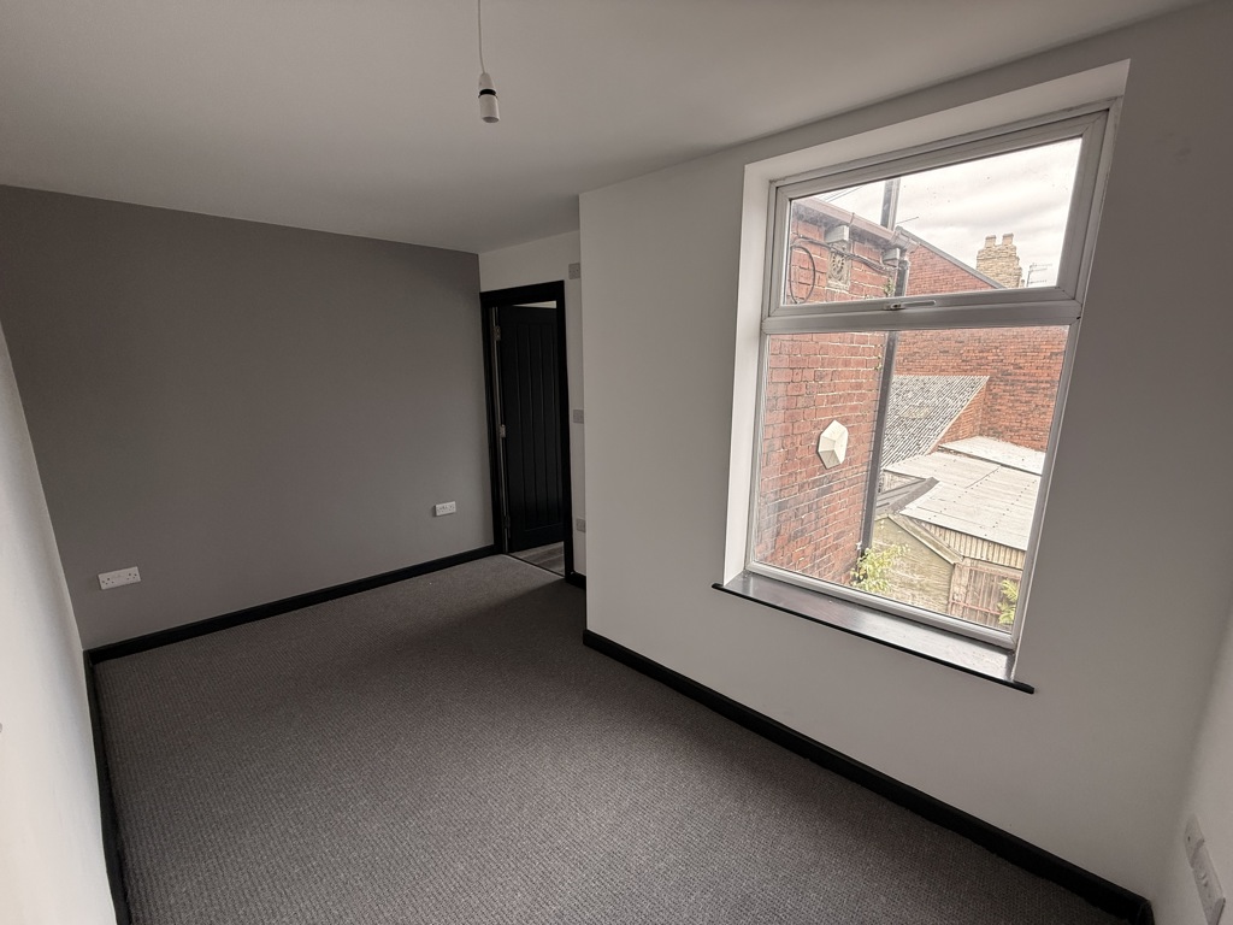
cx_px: 616
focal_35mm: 14
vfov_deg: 85.7
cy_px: 462
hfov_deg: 102.1
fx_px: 499
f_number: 2.2
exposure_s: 1/99
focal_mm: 2.22
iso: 100
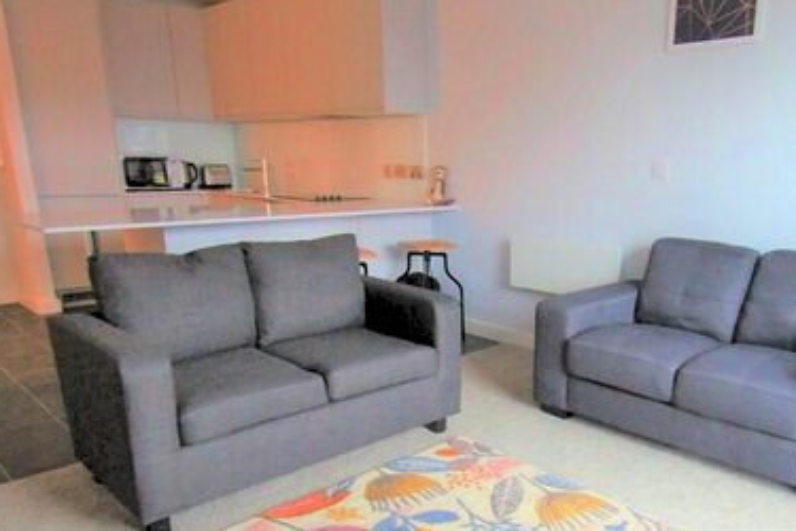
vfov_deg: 45.7
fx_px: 619
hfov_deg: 63.9
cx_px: 529
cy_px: 355
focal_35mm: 28
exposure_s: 1/30
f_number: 3.5
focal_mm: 10
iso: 800
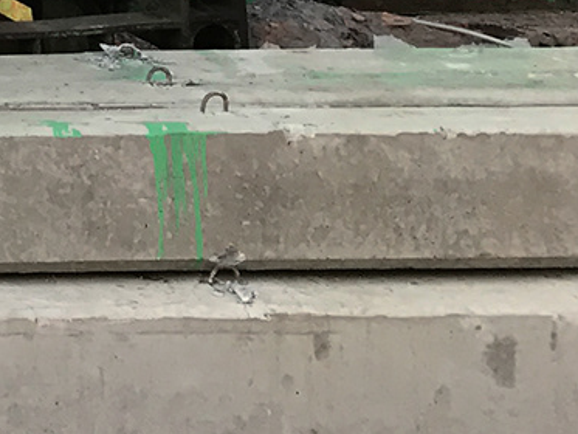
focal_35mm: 144
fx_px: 2405
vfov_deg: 9.3
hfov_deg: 11.6
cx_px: -759
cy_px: -578
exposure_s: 1/476
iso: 20
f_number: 1.8
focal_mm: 3.99
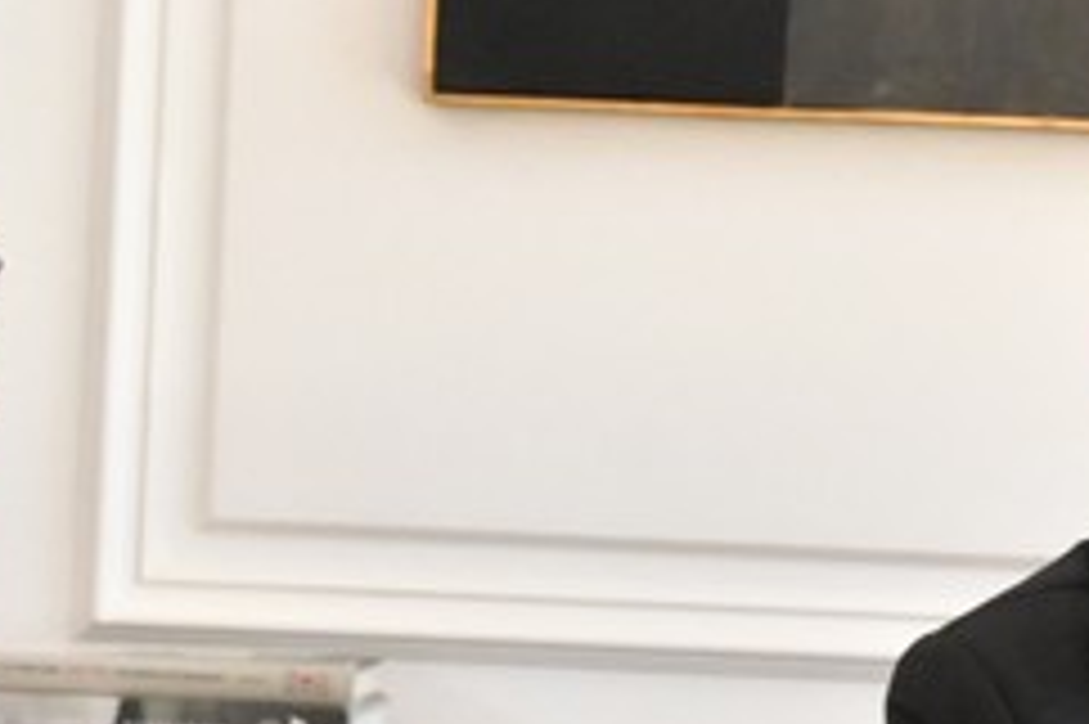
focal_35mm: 670
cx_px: 904
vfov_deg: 2.0
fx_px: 20253
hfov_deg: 3.1
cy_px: 540
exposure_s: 1/400
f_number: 8
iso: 8000
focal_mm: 135
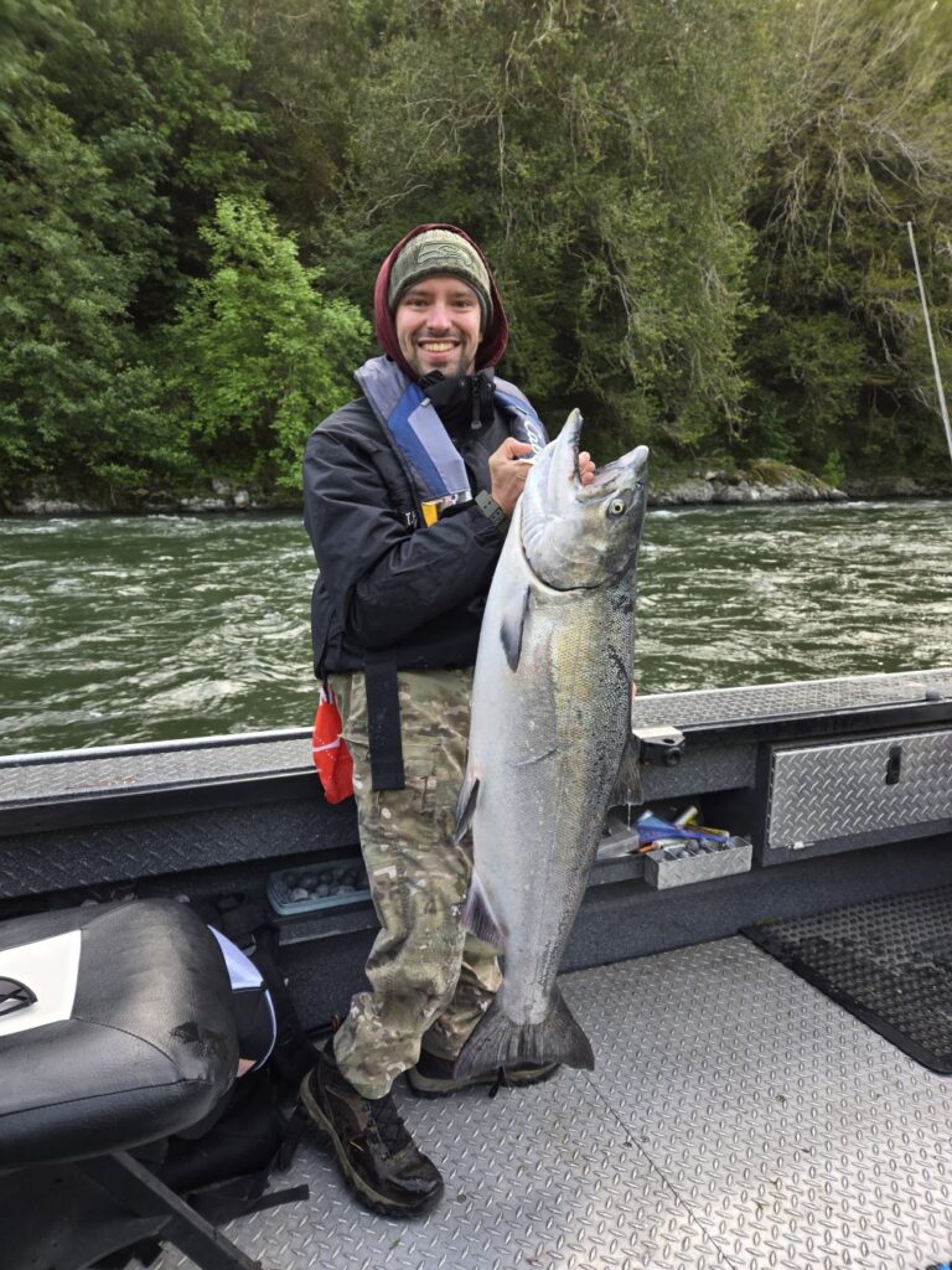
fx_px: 843
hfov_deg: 58.9
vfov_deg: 73.9
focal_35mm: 23
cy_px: 635
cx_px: 476
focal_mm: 5.4
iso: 50
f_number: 1.8
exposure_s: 1/180
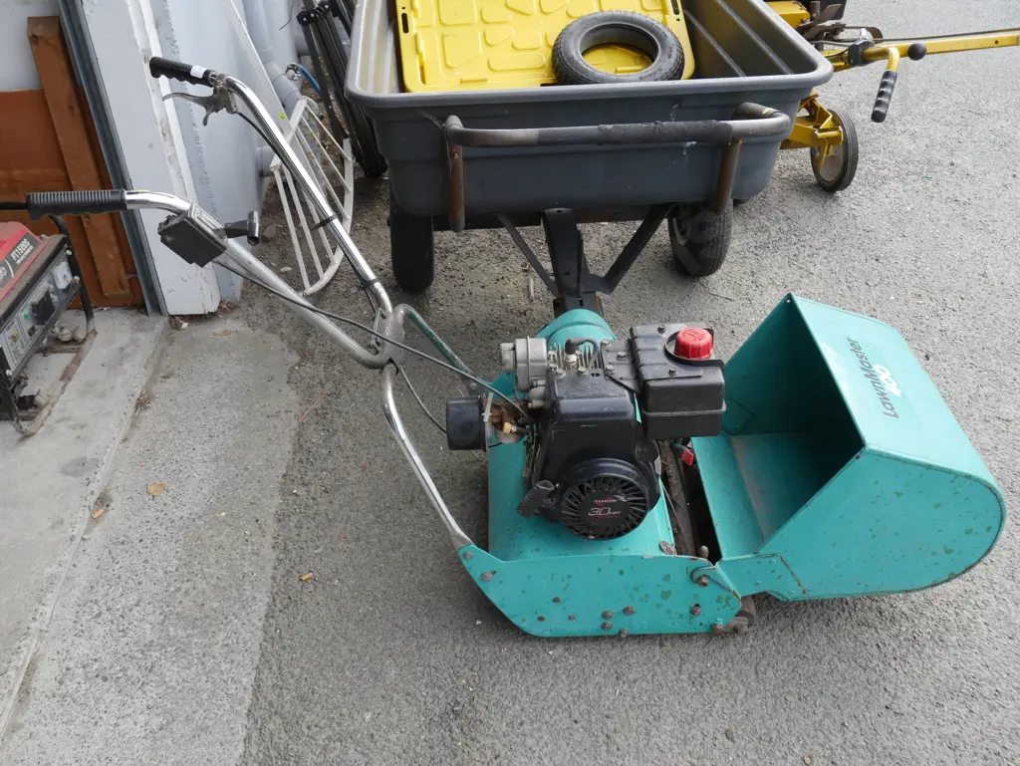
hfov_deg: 56.8
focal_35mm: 32
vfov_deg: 44.2
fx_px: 943
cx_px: 510
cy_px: 383
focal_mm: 16
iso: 200
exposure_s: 1/200
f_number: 5
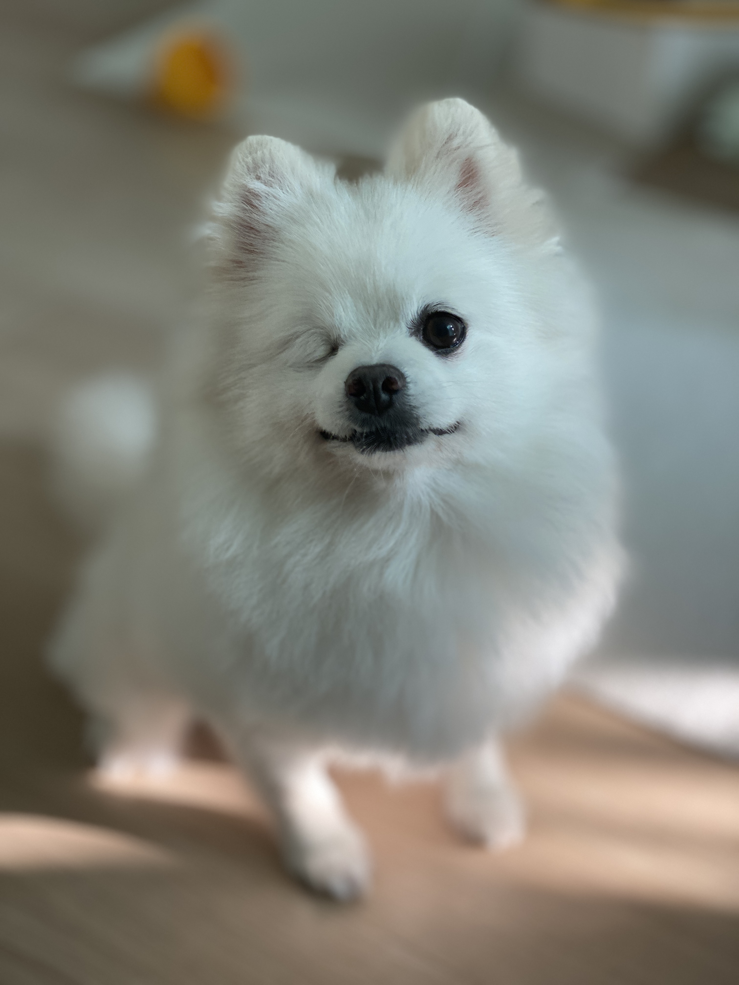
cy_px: 492
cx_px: 370
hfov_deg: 28.0
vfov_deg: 36.8
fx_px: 1480
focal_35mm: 52
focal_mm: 6
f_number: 2
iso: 125
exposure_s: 1/122
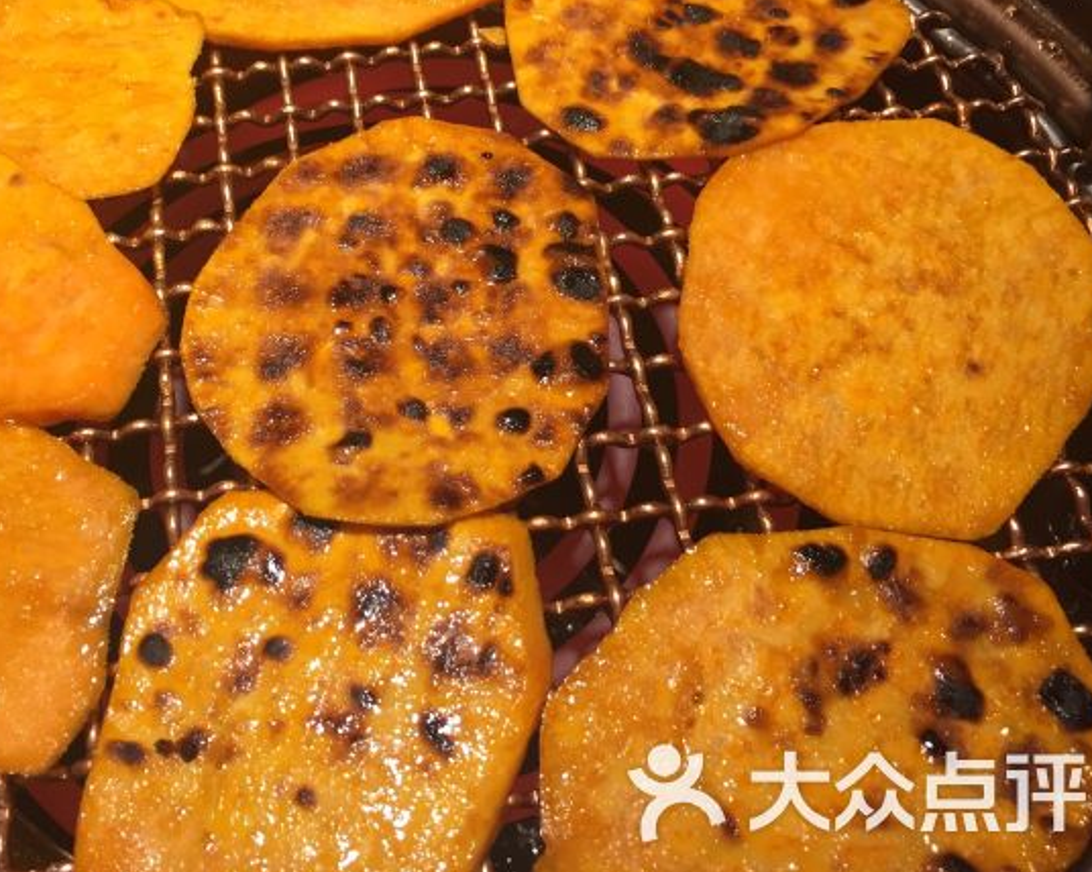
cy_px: 364
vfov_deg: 40.0
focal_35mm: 37
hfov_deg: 48.8
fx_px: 1195
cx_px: 426
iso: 32
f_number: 2.2
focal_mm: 4.15
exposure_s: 1/33
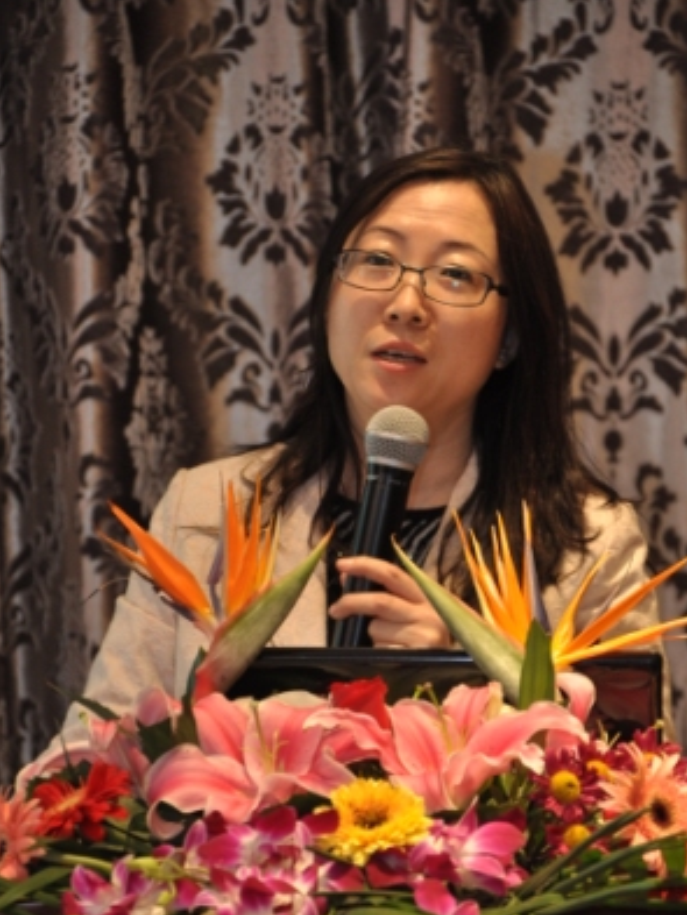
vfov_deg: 7.8
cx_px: 342
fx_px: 6732
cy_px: 515
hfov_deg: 5.8
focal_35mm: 255
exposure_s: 1/30
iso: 640
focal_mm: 155
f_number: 6
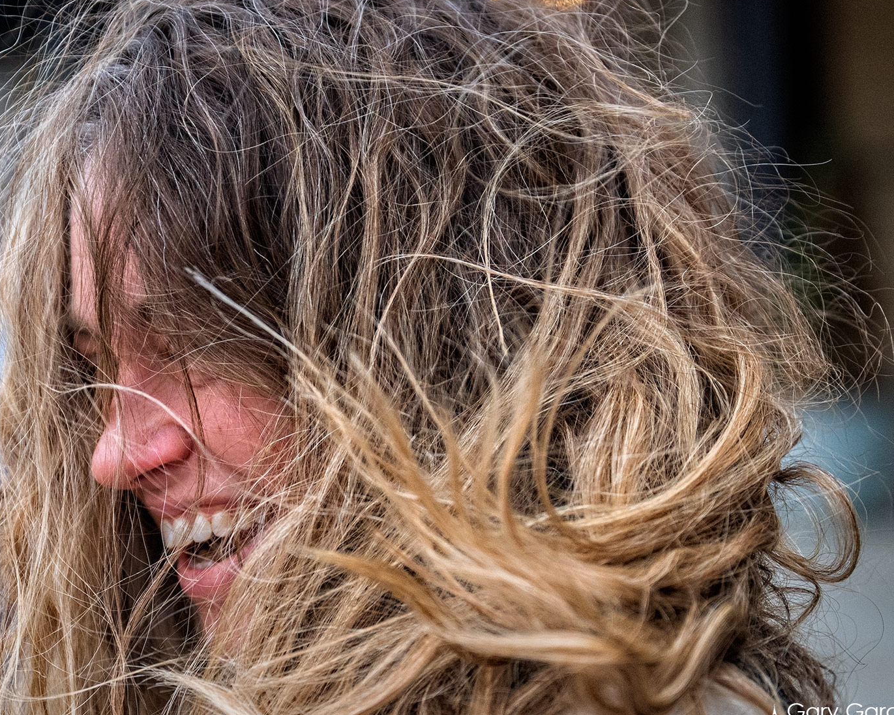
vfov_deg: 16.7
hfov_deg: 20.8
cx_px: 331
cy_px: 366
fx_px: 2434
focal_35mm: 92
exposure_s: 1/1600
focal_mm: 70
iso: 1600
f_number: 2.8
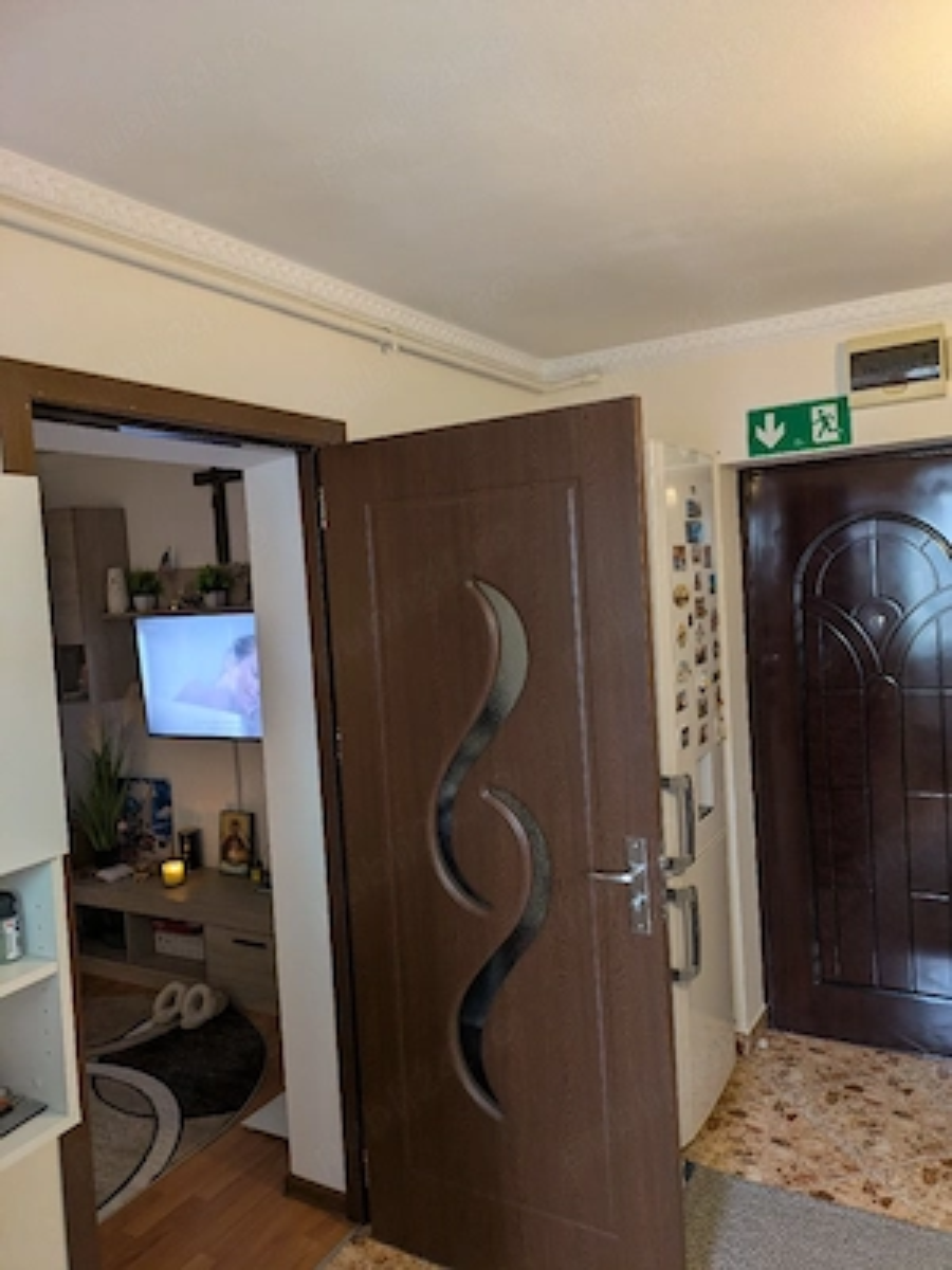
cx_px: 476
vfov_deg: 69.4
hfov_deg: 54.9
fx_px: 917
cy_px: 635
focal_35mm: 25
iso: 242
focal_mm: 5.43
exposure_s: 1/33.3
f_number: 1.89
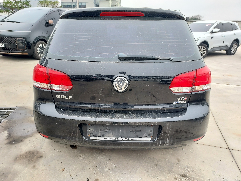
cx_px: 120
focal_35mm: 24
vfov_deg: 56.8
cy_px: 90
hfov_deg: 71.6
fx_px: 167
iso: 40
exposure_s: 1/139
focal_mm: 4.6
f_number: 1.8
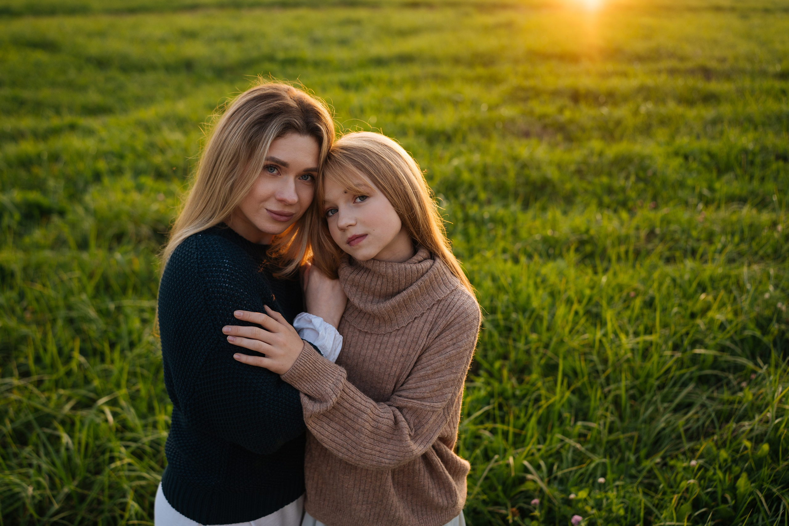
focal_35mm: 35
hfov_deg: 54.4
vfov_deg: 37.9
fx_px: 767
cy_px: 263
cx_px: 394
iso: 125
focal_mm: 35
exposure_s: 1/400
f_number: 2.2
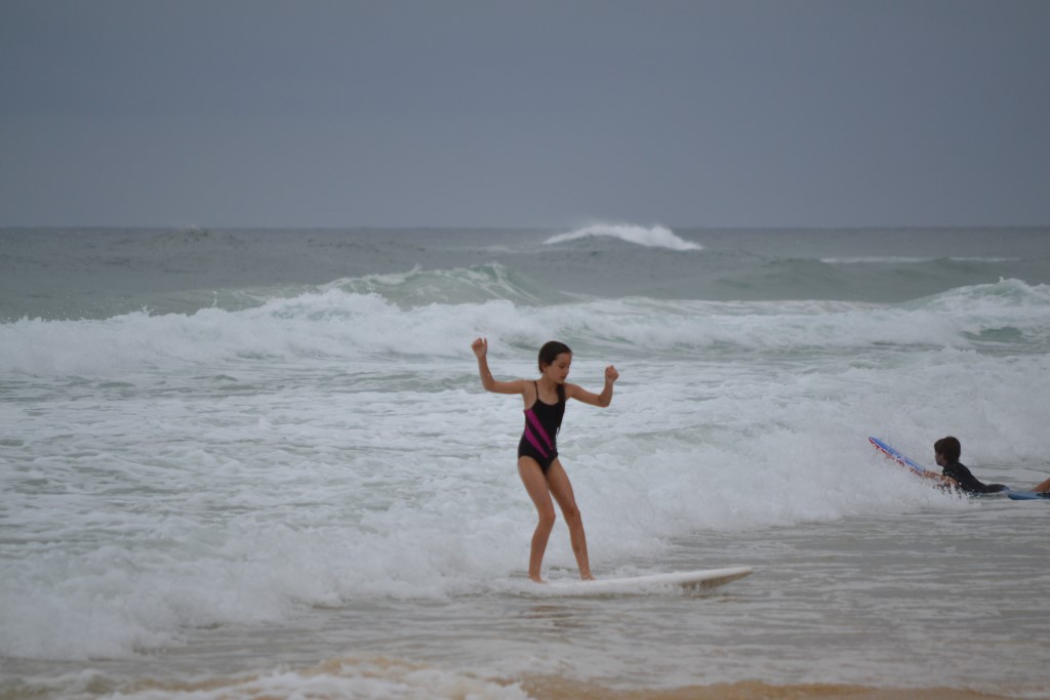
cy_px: 350
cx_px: 525
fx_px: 8751
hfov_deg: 6.9
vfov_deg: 4.6
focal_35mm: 300
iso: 400
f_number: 6.3
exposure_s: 1/1600
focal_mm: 200
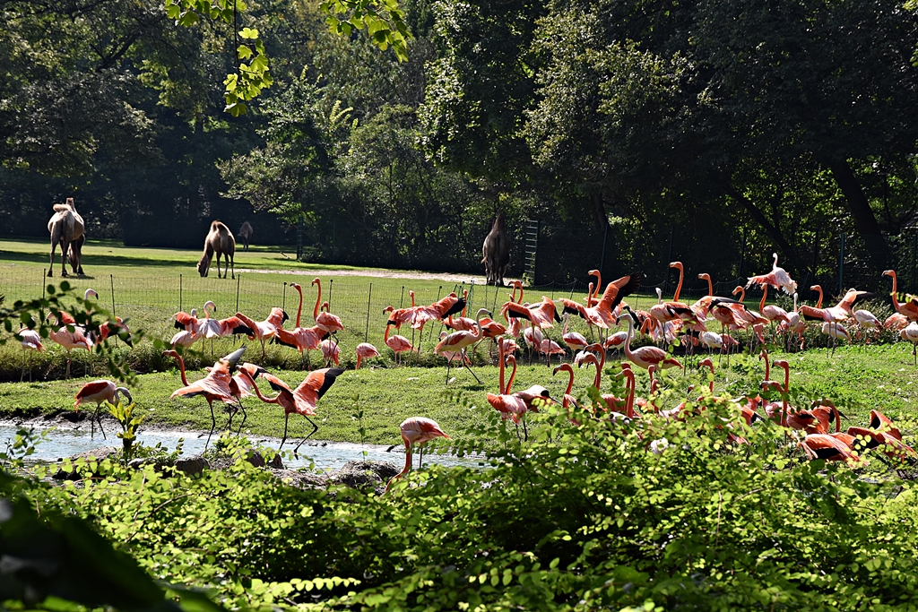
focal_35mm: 120
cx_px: 459
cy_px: 306
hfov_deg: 17.1
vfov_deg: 11.4
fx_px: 3060
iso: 200
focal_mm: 80
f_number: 9
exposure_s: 1/320
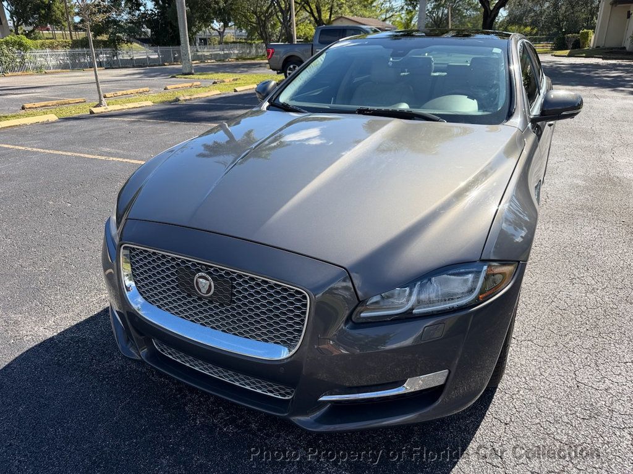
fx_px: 439
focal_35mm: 24
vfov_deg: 56.8
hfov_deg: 71.6
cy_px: 237
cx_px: 316
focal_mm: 6.76
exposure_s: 1/2169
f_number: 1.78
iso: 80
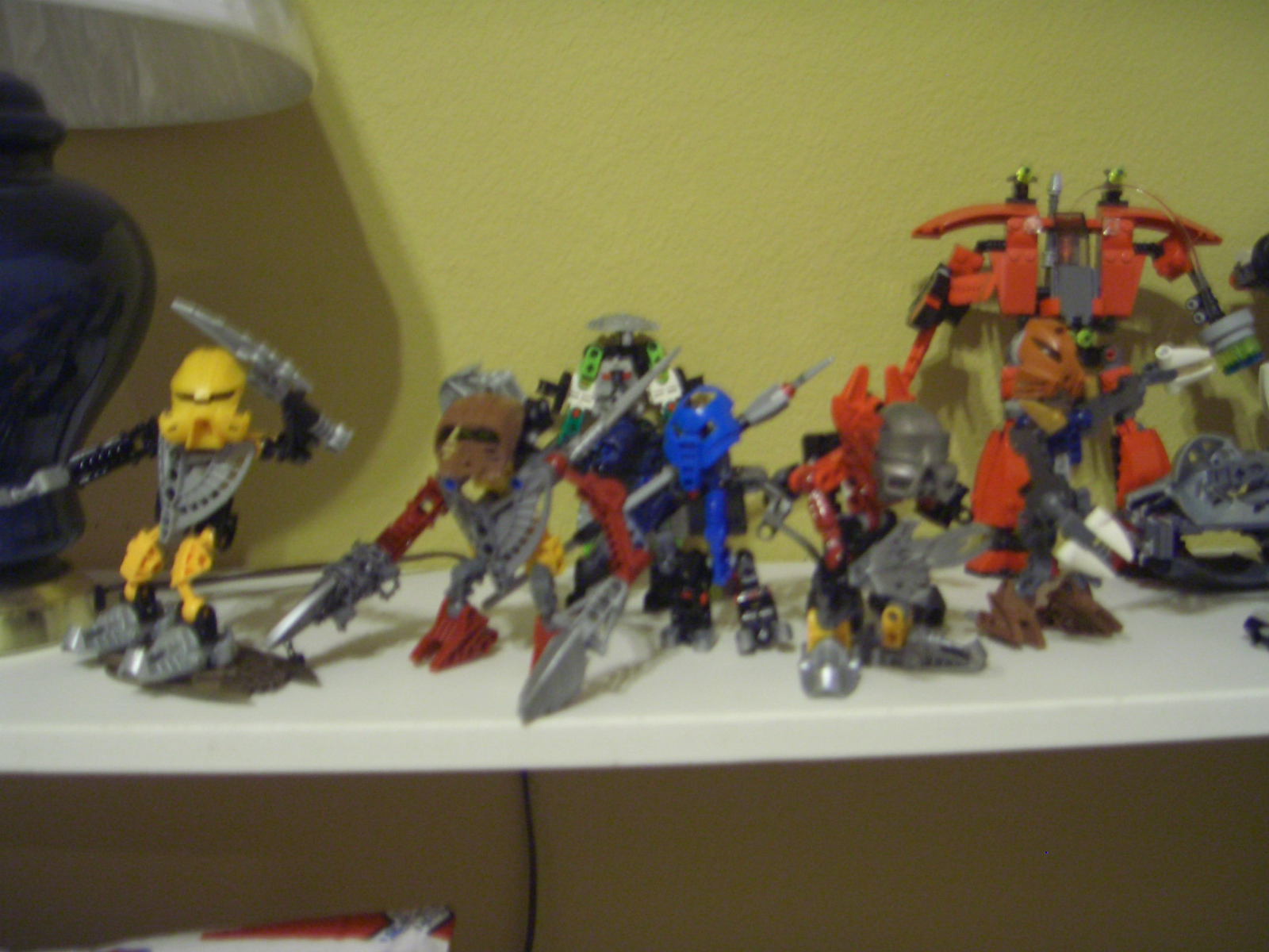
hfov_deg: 47.9
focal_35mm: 39
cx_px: 634
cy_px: 476
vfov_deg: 36.8
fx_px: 1430
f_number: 2.8
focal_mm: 8
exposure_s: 1/8
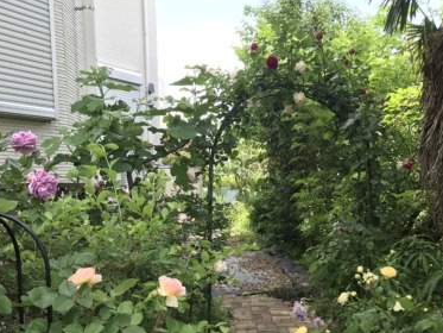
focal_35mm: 45
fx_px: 576
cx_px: 238
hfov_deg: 42.0
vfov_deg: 31.7
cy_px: 241
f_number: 1.8
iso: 20
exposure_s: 1/186
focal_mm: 3.99
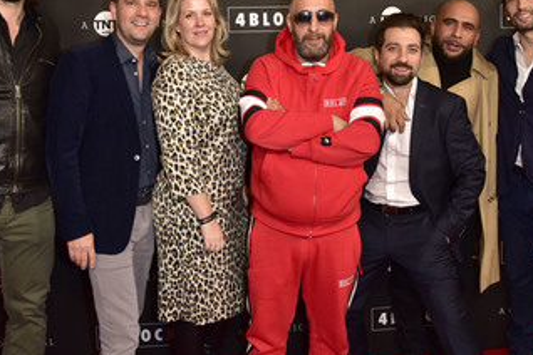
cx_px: 262
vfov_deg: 38.7
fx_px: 503
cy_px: 144
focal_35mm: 34
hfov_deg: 55.8
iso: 2000
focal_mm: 24
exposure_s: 1/250
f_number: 8
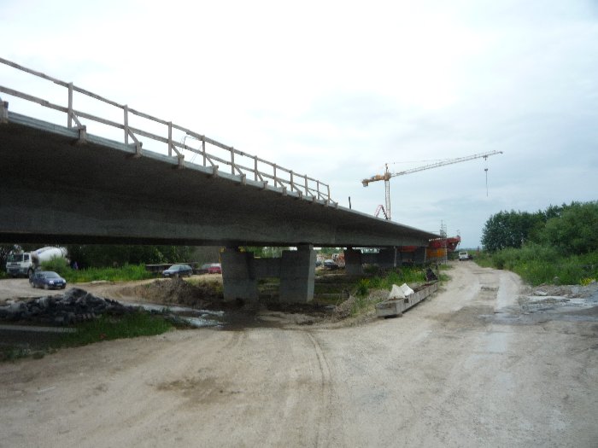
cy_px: 224
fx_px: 518
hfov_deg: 60.0
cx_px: 299
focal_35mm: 30
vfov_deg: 46.8
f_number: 8
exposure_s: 1/30
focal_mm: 5.2
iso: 100
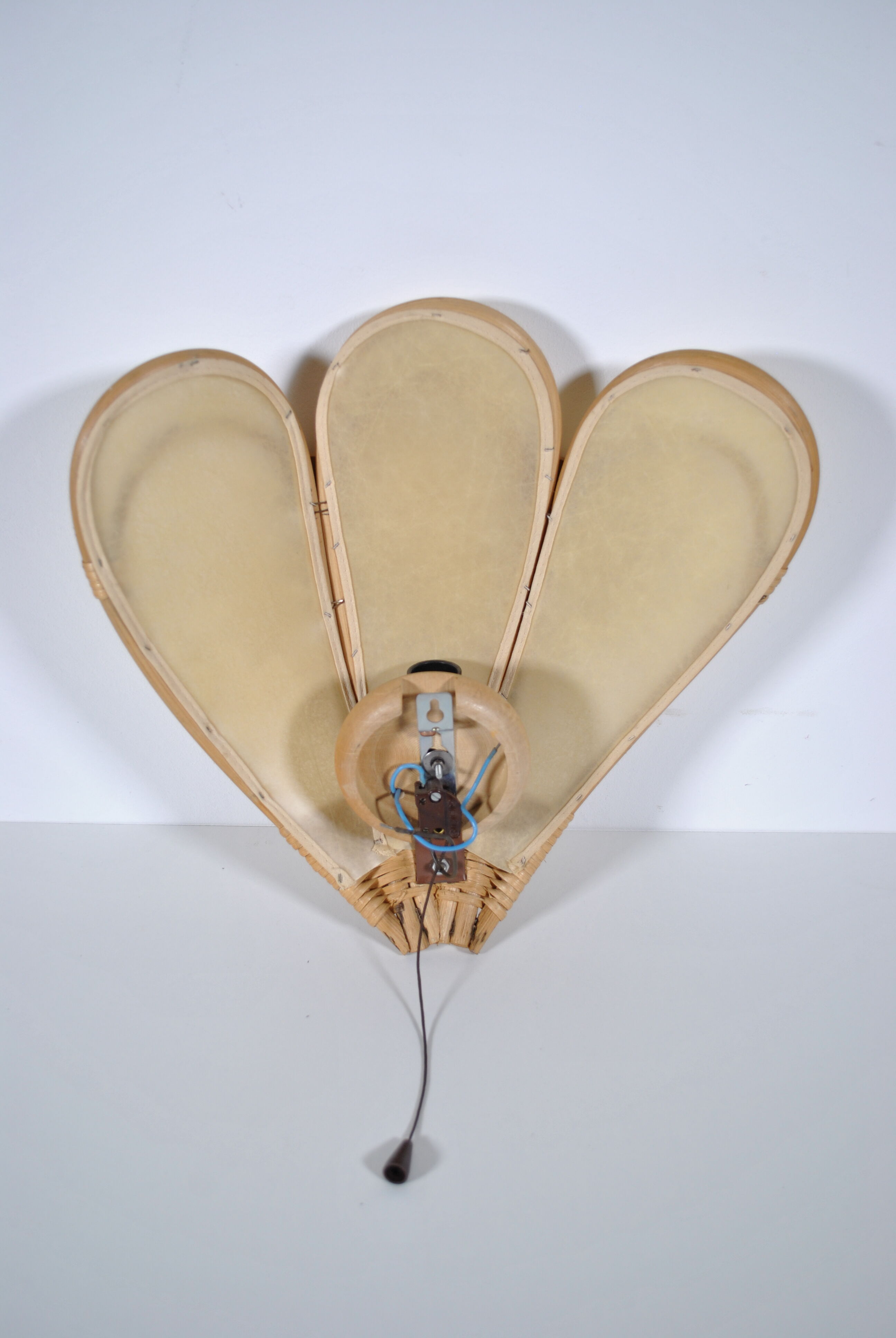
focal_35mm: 33
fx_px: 1228
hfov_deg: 40.1
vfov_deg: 57.2
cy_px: 669
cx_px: 448
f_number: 4
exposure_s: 1/100
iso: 200
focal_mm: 22
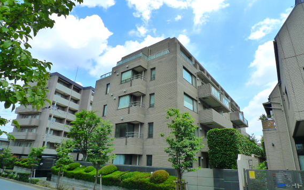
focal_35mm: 20
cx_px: 156
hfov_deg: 85.0
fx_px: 166
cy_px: 97
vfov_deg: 59.7
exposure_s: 1/640
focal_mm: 3.9
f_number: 4
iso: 400
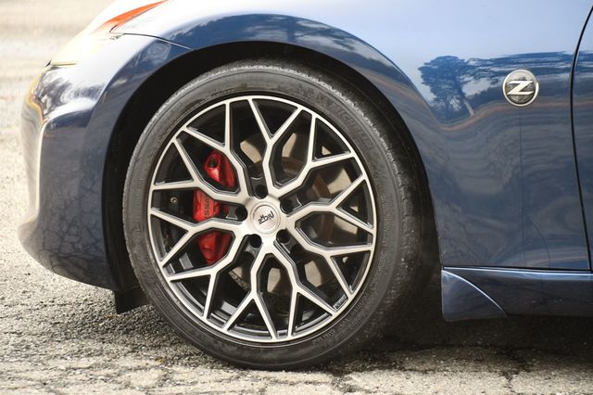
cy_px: 198
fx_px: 2716
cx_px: 296
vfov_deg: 8.3
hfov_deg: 12.5
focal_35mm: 165
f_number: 4.8
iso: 640
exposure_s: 1/250
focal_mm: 110
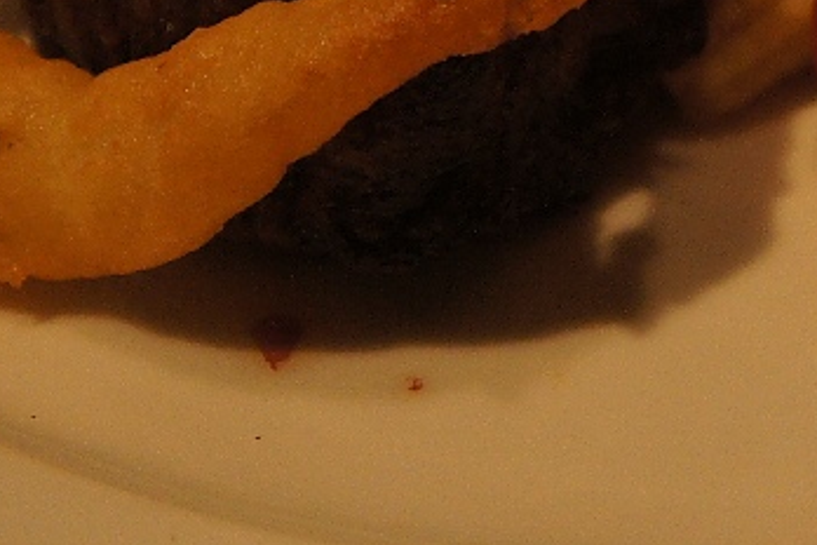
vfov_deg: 9.3
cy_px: -109
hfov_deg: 14.0
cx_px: 683
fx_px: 3301
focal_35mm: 145
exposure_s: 1/60
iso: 1600
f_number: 4.5
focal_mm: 33
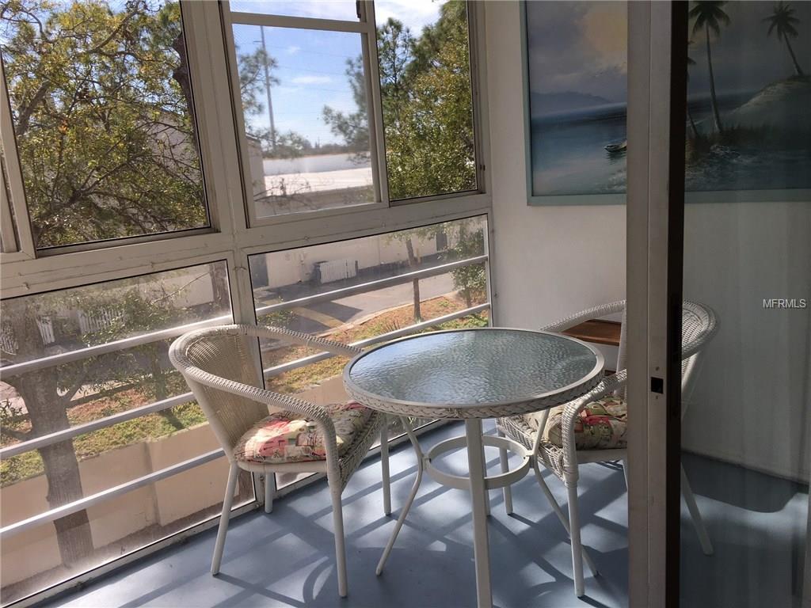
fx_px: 679
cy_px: 304
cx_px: 406
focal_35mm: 29
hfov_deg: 61.7
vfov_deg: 48.2
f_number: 2.2
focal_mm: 4.15
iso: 25
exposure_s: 1/615
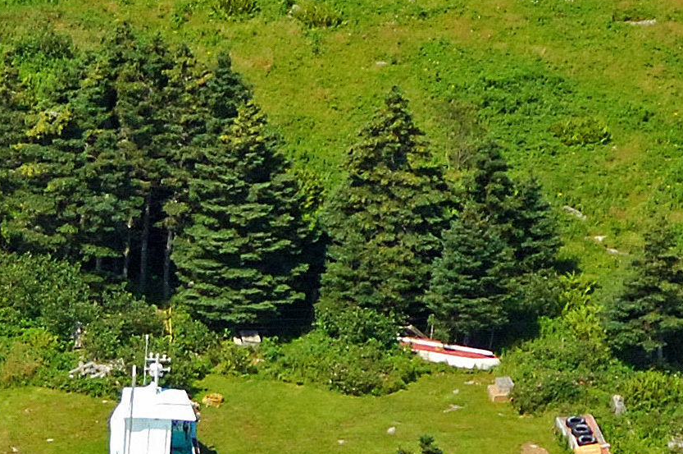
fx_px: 9075
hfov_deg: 4.3
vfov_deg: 2.9
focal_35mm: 479
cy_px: 713
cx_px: 61
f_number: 6.3
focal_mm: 62
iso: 400
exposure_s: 1/1000
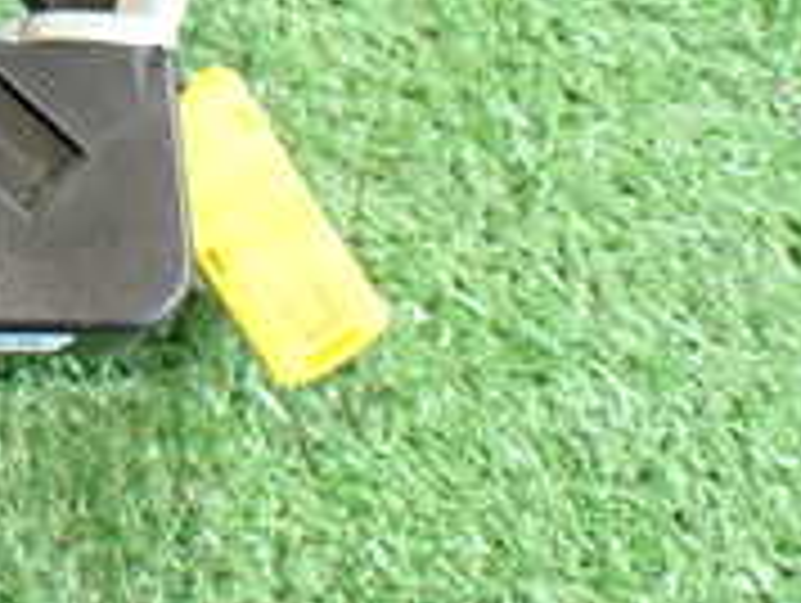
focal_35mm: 101
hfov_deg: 17.2
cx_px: -468
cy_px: -252
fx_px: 2340
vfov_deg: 13.9
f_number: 2.3
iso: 800
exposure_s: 1/50
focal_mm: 5.4
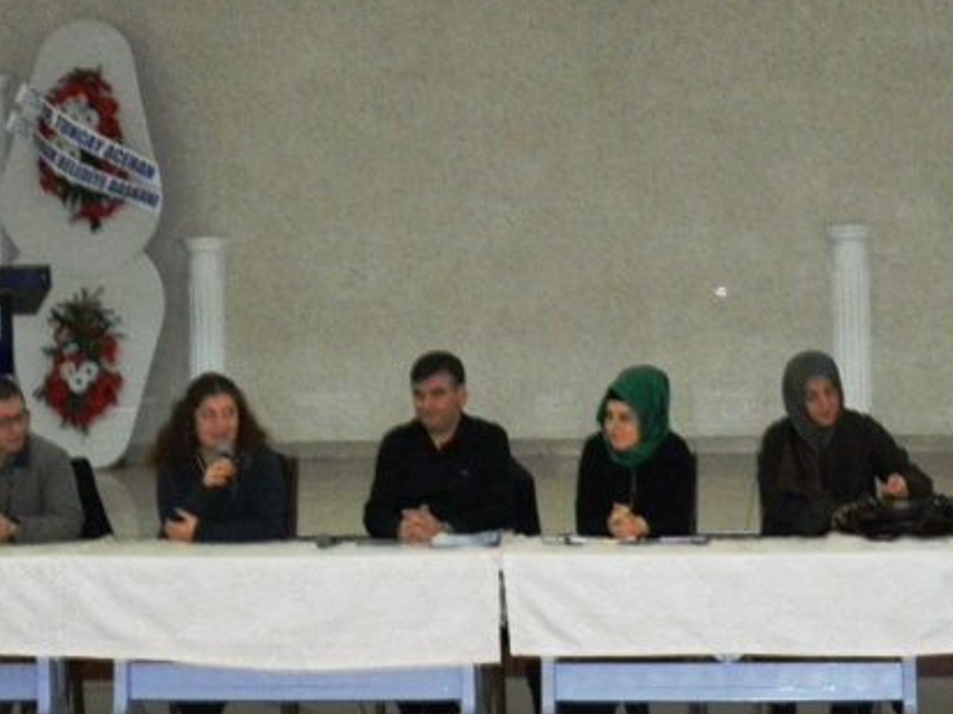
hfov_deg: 18.1
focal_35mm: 109
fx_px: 3000
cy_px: 232
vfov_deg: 13.6
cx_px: 466
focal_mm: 12.6
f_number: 4
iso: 800
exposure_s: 1/50
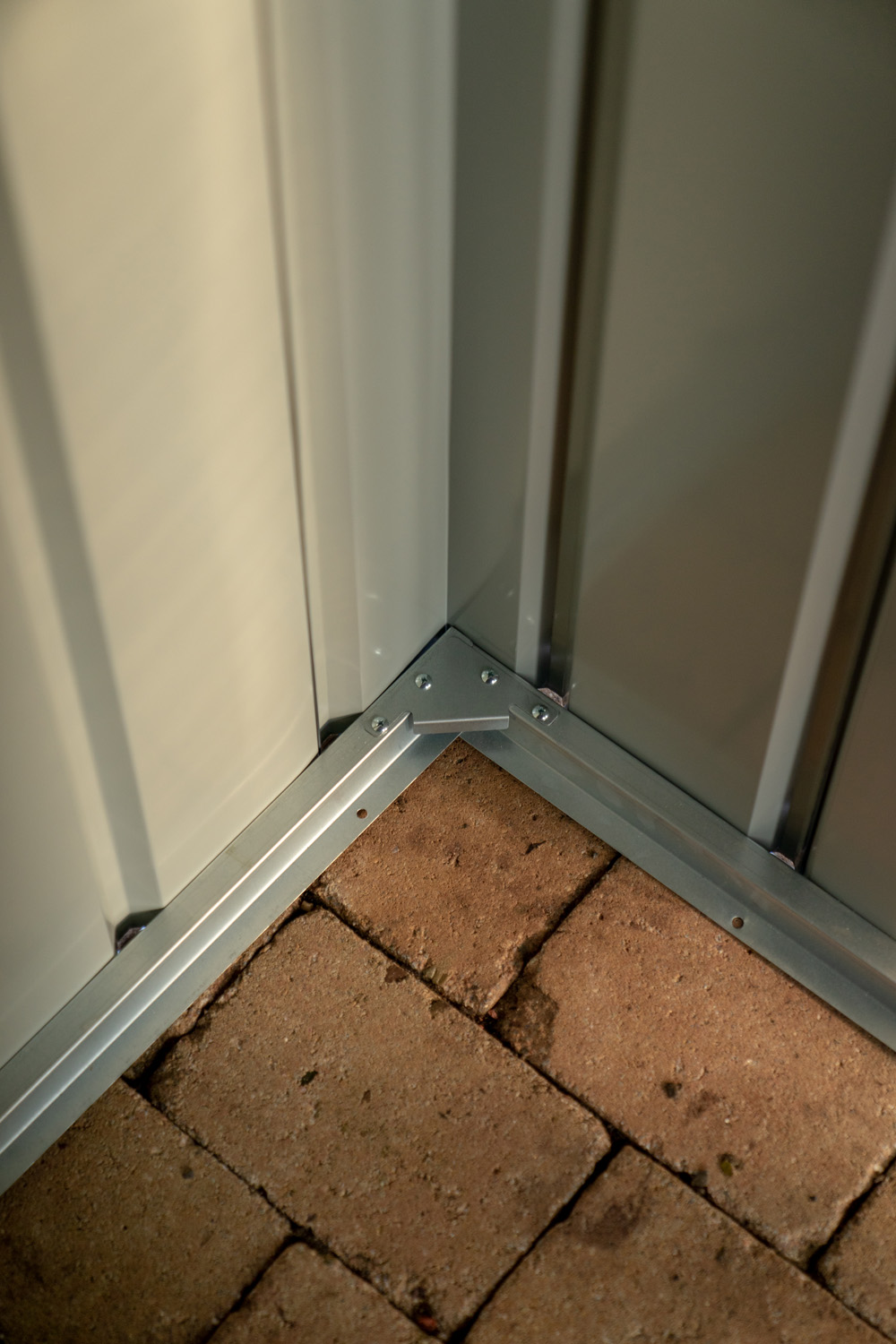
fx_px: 2613
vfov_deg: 28.8
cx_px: 448
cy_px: 672
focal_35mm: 70
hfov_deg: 19.5
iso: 320
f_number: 2.8
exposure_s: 1/800
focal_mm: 70
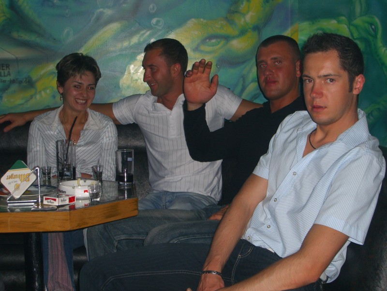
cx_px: 194
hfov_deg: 28.6
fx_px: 760
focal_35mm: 68
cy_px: 146
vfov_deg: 21.6
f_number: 4
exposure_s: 1/60
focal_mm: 14.2
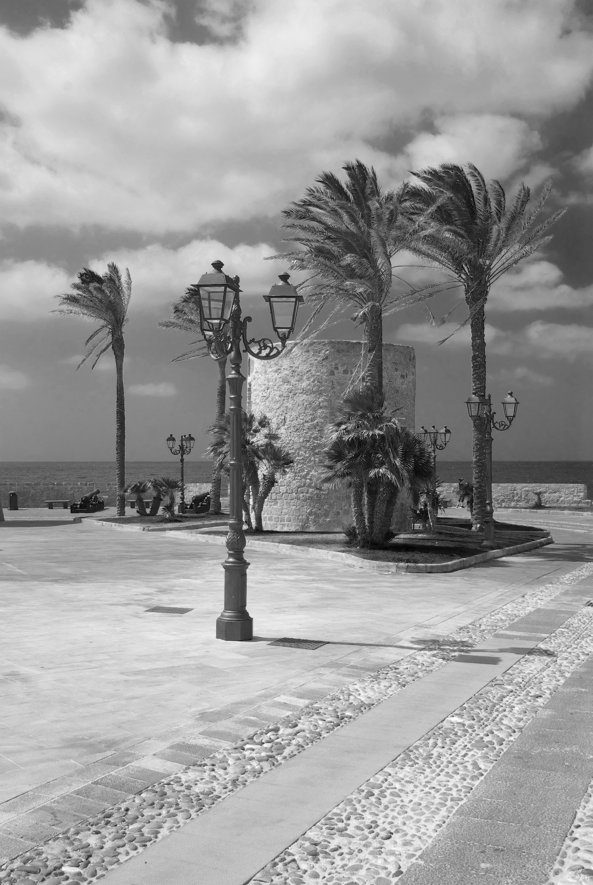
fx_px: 961
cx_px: 296
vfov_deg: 49.5
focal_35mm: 39
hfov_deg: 34.3
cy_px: 442
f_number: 10
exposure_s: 1/400
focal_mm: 26
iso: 200
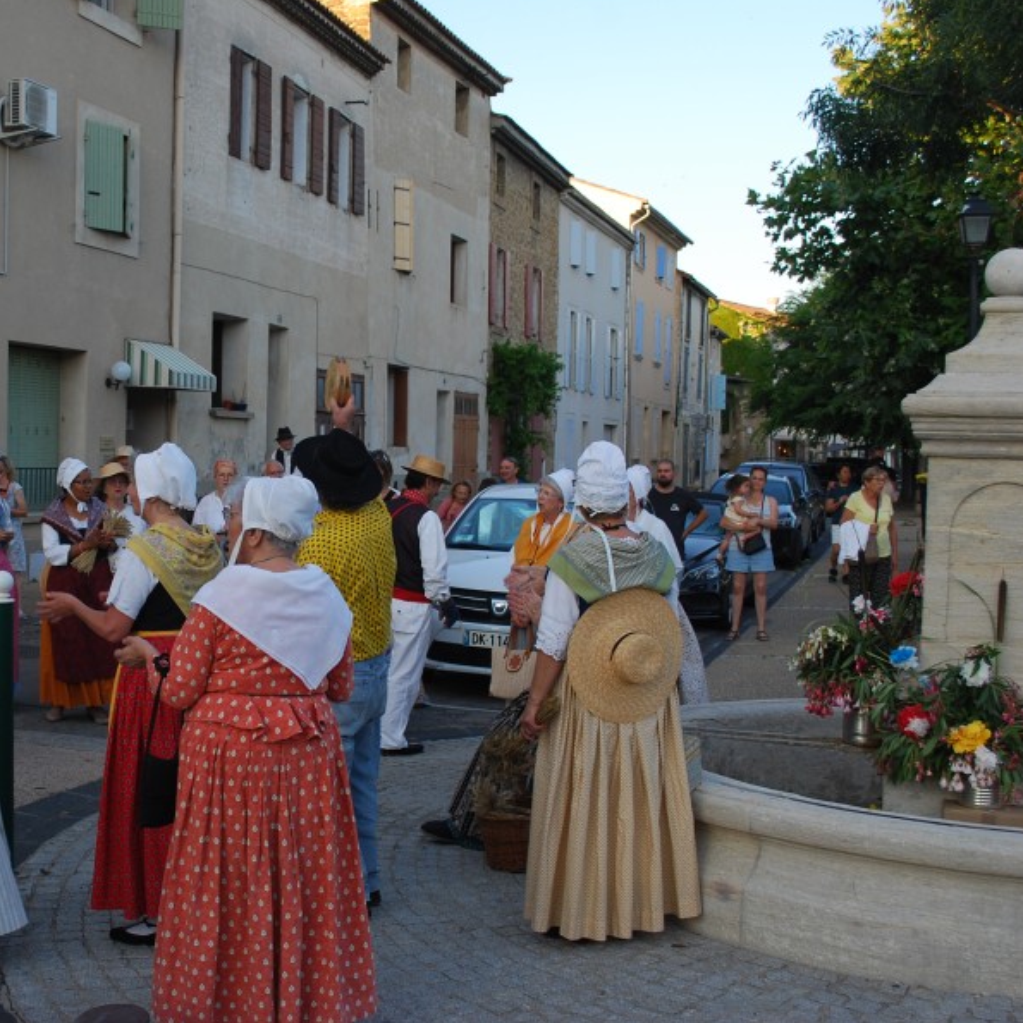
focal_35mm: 46
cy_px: 511
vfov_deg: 36.8
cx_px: 269
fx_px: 1538
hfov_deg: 36.0
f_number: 5.6
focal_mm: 24
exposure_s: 1/125
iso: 180
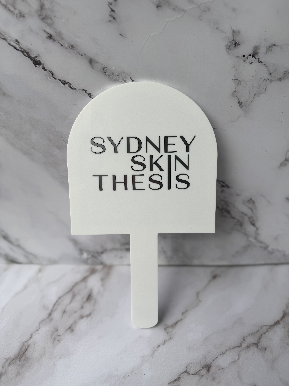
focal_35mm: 24
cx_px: 144
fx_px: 267
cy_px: 193
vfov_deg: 71.6
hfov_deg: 56.8
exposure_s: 1/499
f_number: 1.78
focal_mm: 6.76
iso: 80
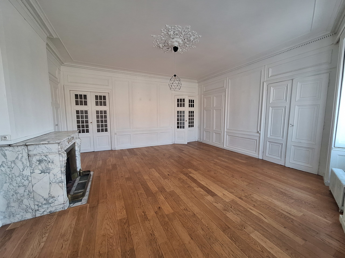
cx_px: 172
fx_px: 130
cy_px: 129
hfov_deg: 106.2
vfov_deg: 89.9
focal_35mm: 13
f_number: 2.2
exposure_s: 1/50
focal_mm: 1.74
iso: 160
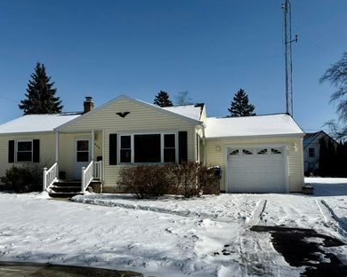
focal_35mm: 30
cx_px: 133
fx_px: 308
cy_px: 150
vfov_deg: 48.4
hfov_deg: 58.1
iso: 80
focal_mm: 6.76
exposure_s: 1/11905
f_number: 1.78
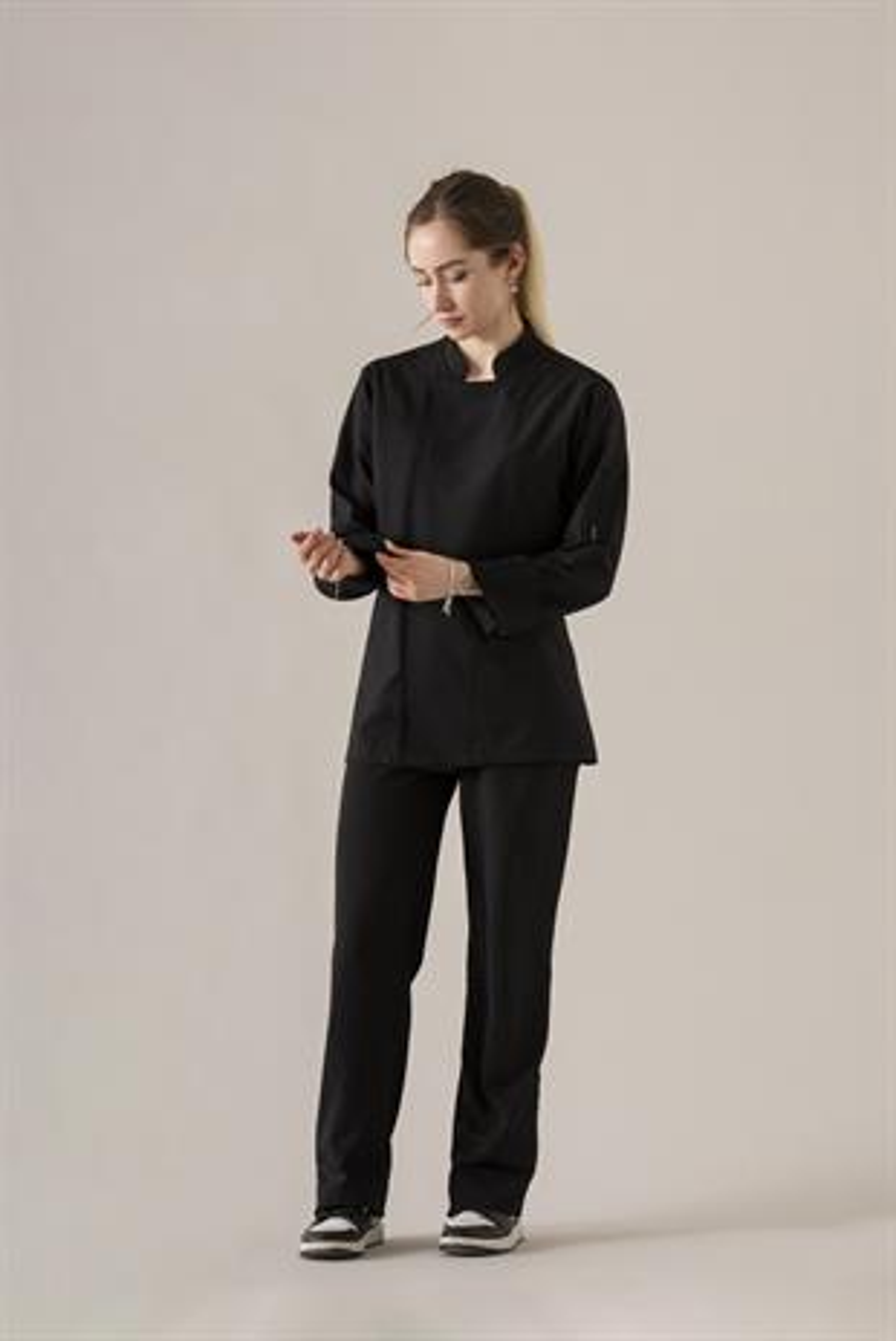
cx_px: 448
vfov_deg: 17.6
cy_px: 670
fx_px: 4324
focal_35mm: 116
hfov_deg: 11.8
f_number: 11
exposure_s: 1/160
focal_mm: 116
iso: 320
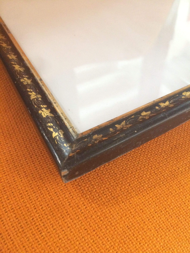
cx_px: 95
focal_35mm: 29
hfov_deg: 48.2
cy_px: 126
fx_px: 212
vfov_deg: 61.7
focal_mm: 4.15
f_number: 2.2
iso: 320
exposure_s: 1/25
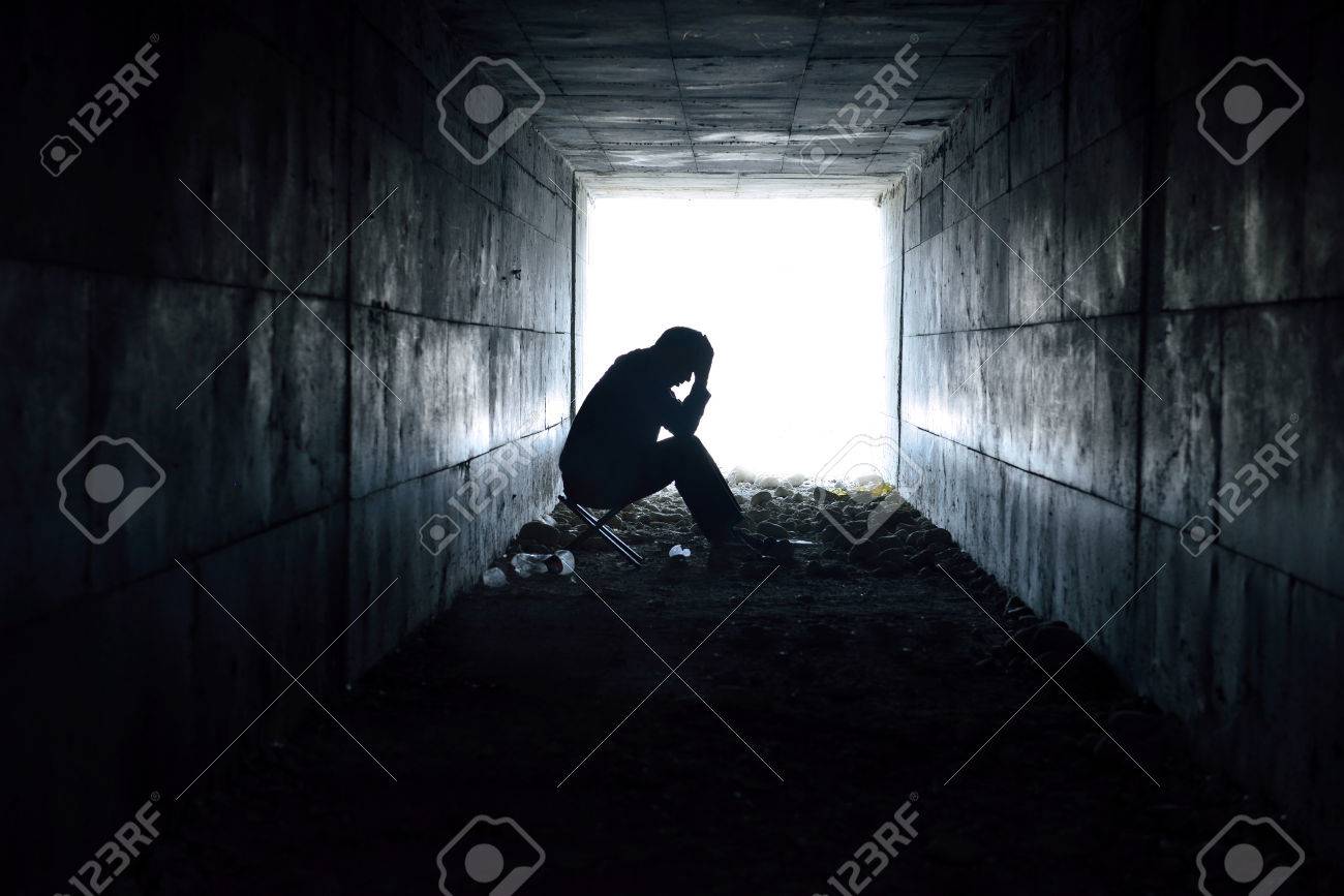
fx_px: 2613
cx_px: 672
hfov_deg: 28.8
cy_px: 448
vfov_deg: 19.5
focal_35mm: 70
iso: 400
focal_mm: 70
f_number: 5
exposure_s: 1/6
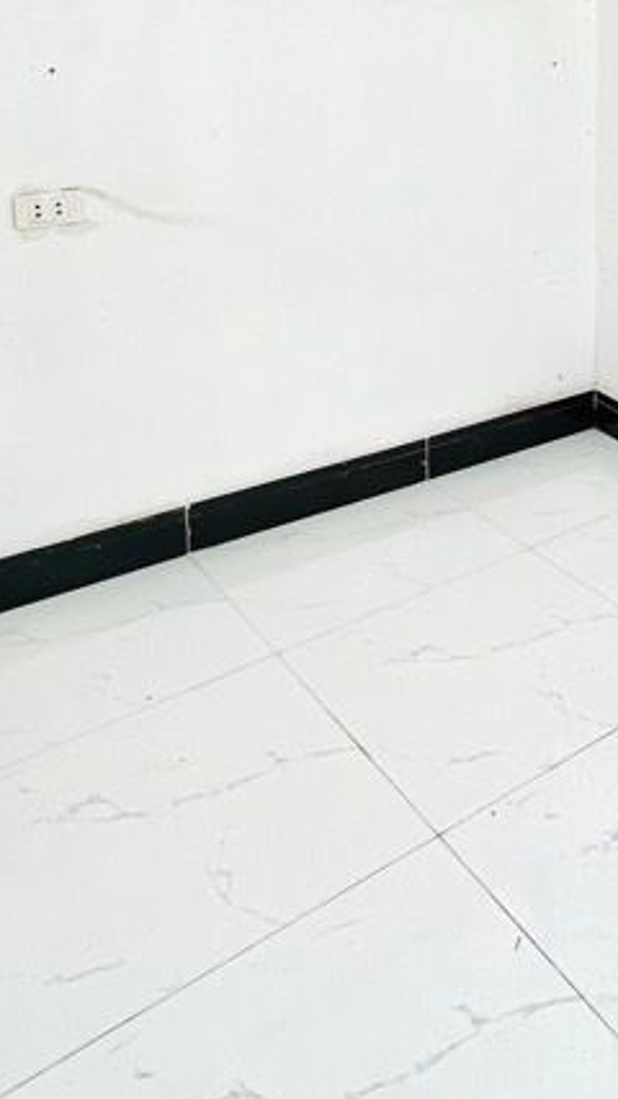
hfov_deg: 31.6
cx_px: 636
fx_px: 991
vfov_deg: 52.2
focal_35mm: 34
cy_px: 144
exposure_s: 1/99
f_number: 1.8
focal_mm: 1.57
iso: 125
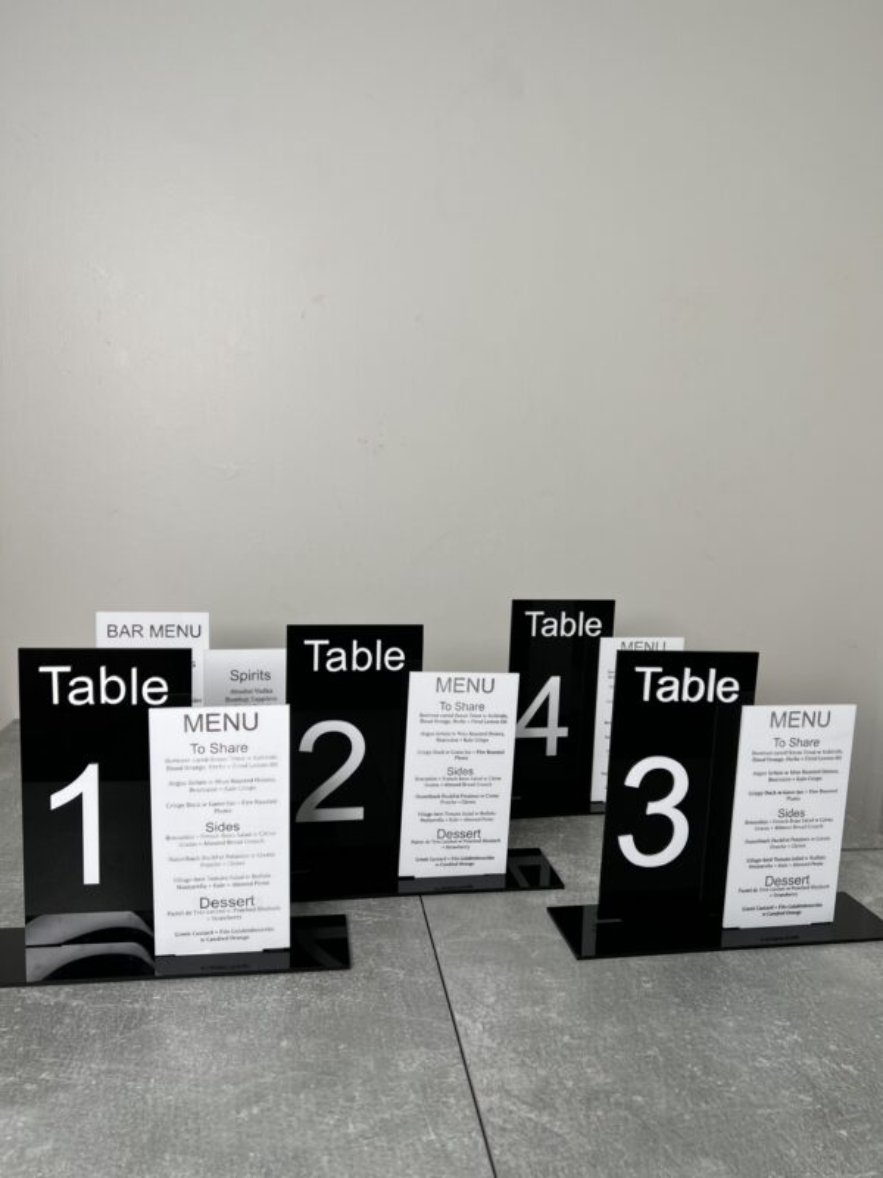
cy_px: 589
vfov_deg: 67.3
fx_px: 884
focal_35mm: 26
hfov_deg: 53.1
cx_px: 442
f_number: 1.5
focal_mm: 5.7
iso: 40
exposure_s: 1/167
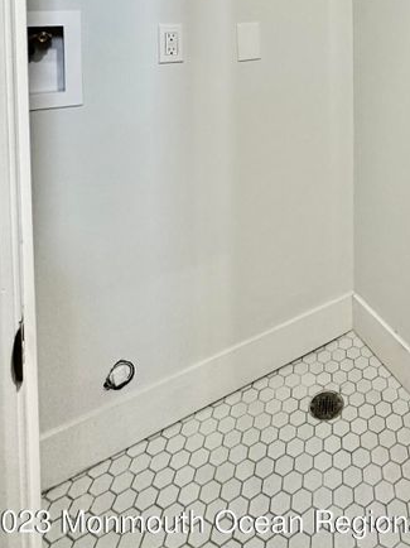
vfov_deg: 52.9
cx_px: 368
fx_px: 443
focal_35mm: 28
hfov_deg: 45.1
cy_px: 25
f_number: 2.2
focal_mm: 2.22
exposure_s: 1/60
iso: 320
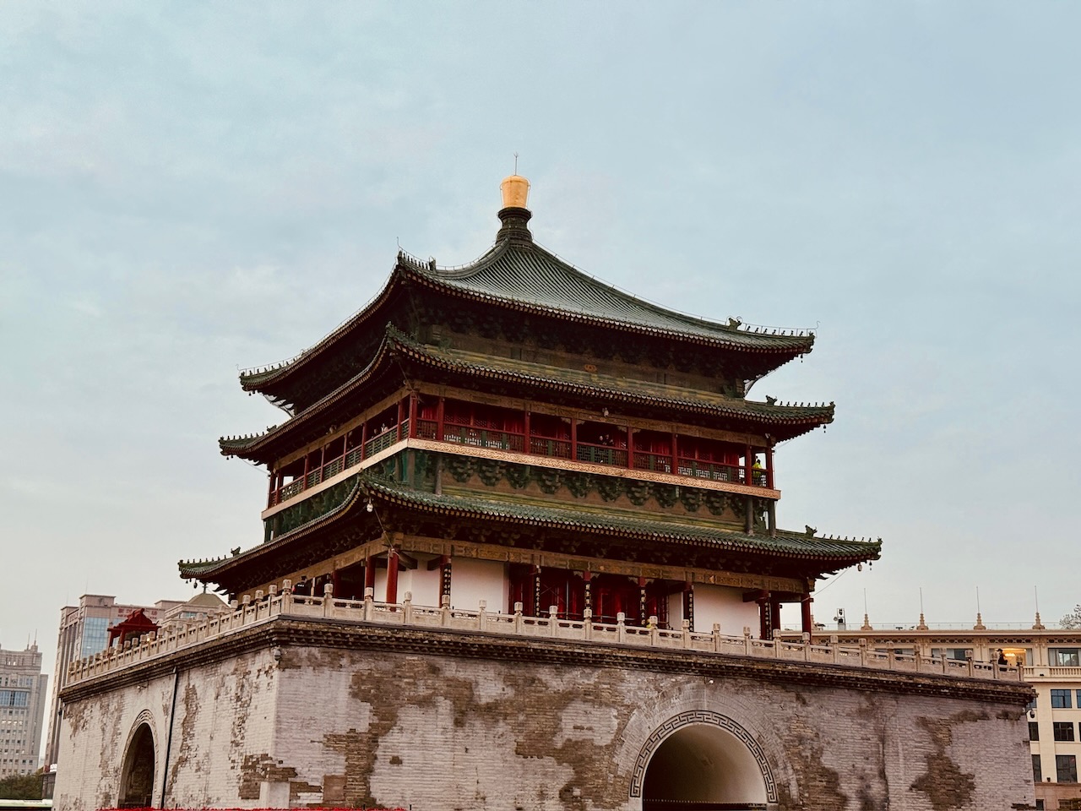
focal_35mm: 48
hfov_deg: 39.7
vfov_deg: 30.3
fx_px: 1499
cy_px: 406
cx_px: 540
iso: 80
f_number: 1.78
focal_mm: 6.76
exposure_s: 1/121
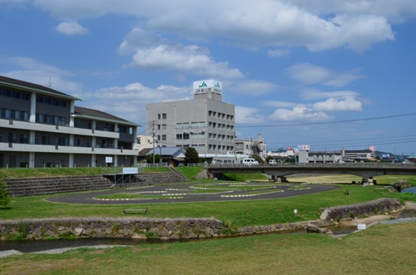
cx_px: 208
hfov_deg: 57.3
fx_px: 380
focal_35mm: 33
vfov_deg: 39.8
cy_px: 138
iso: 100
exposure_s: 1/200
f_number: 13
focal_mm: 22
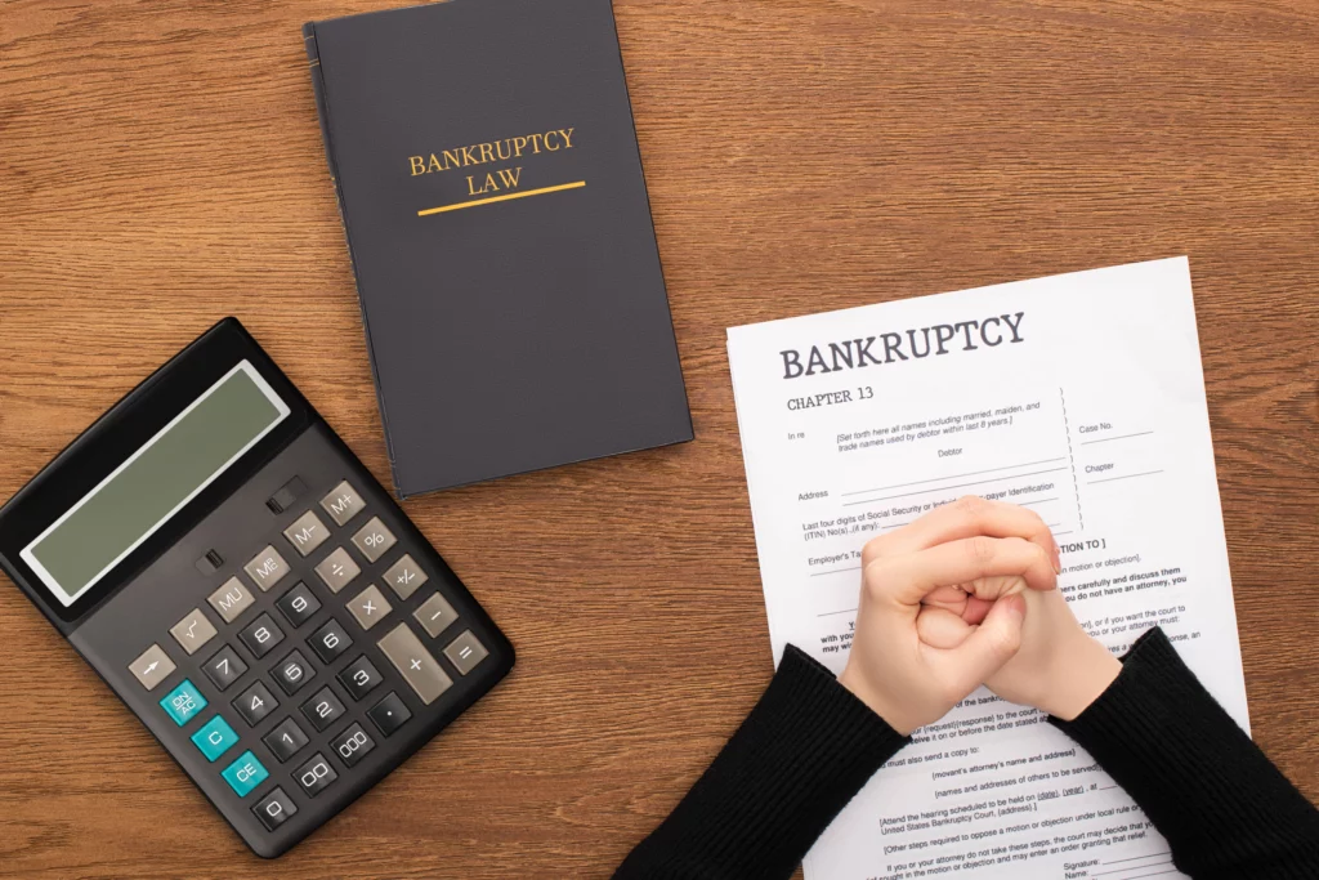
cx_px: 660
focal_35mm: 50
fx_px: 1832
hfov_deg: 39.6
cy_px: 440
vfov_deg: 27.0
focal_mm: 50
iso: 200
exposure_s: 1/160
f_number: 9
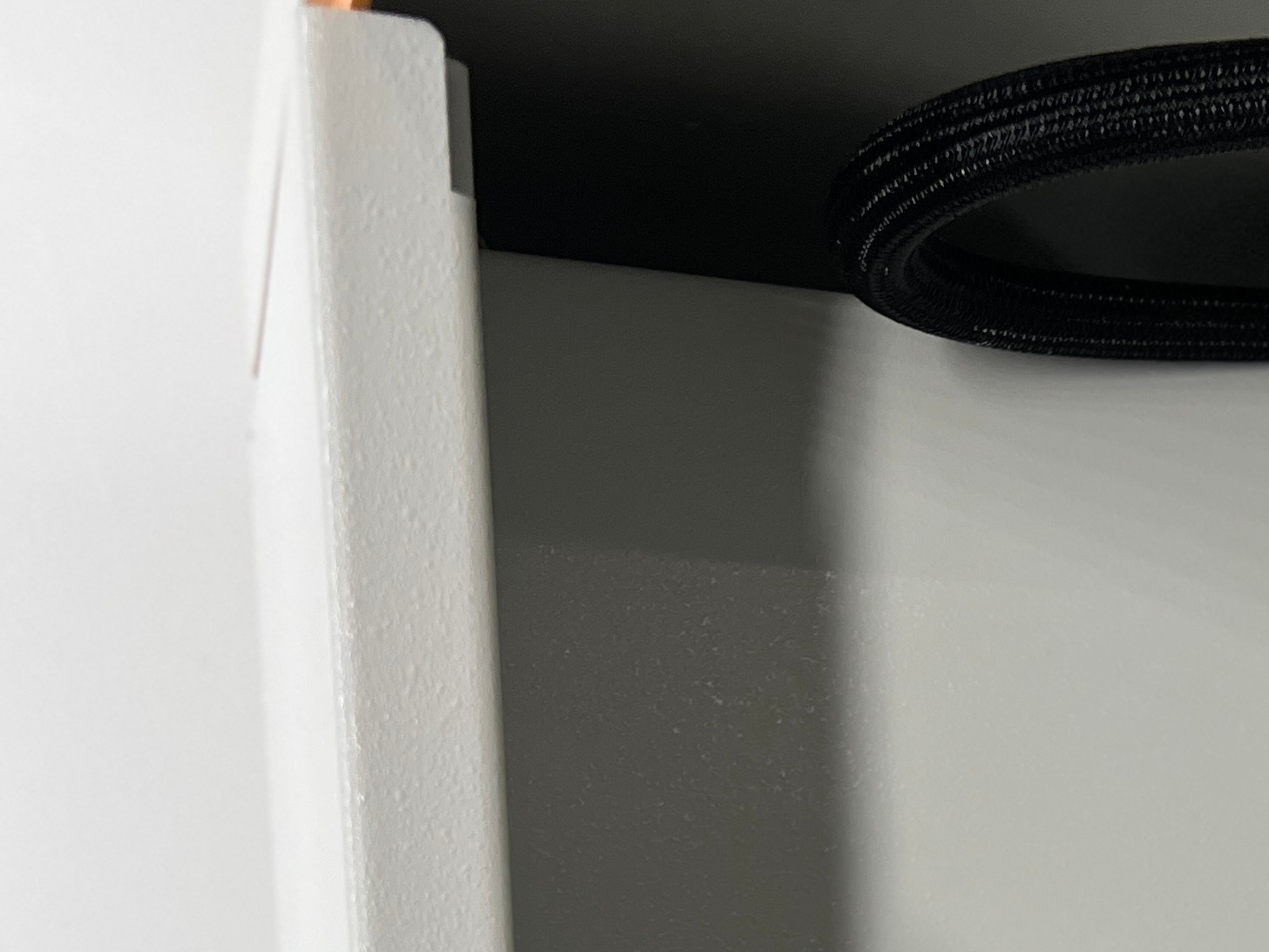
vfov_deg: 18.9
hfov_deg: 23.7
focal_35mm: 72
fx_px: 2639
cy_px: 1260
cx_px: 1666
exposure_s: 1/120
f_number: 1.5
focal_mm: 5.7
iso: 100
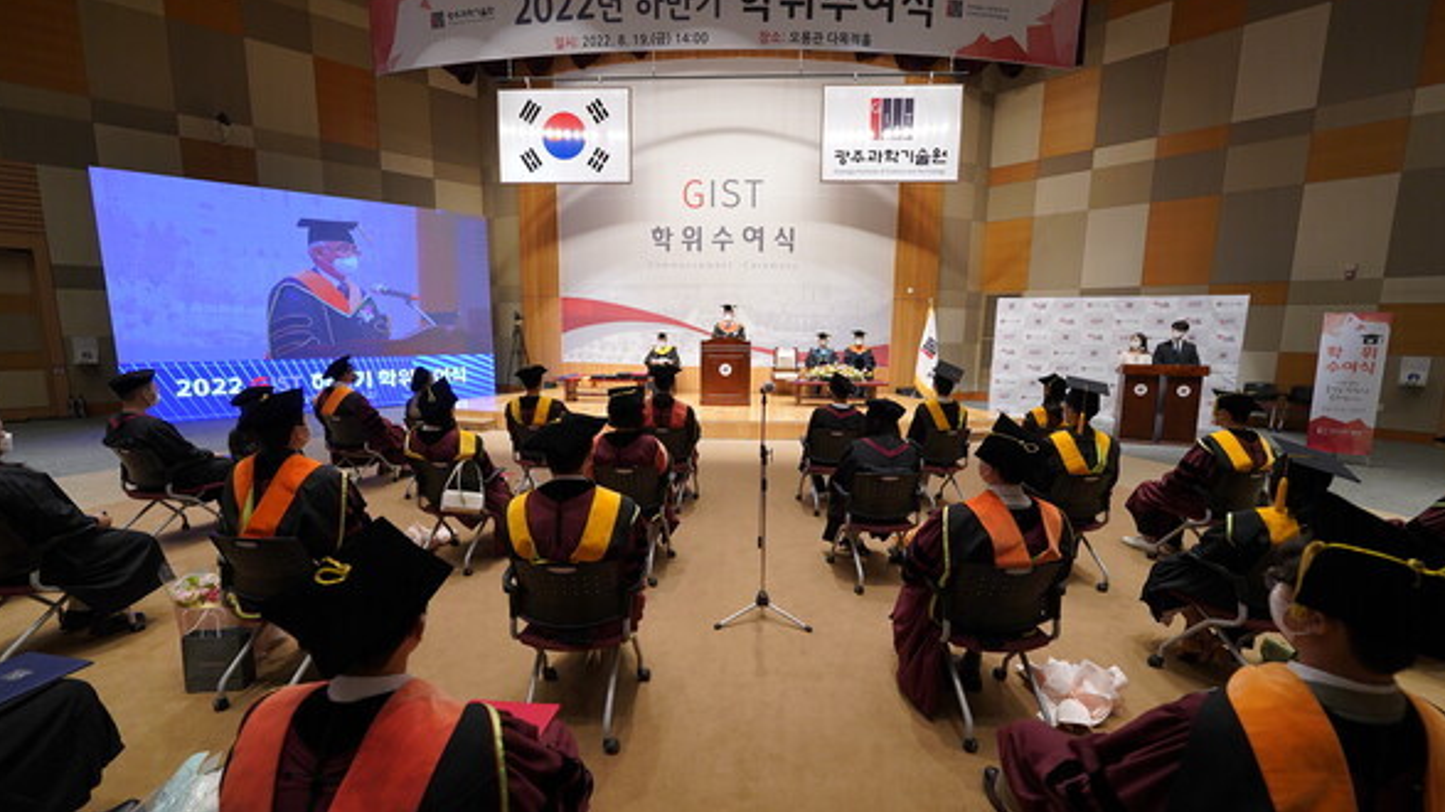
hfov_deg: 103.0
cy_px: 420
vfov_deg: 70.5
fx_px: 575
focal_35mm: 15
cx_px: 726
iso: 1600
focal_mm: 14
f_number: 4
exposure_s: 1/200
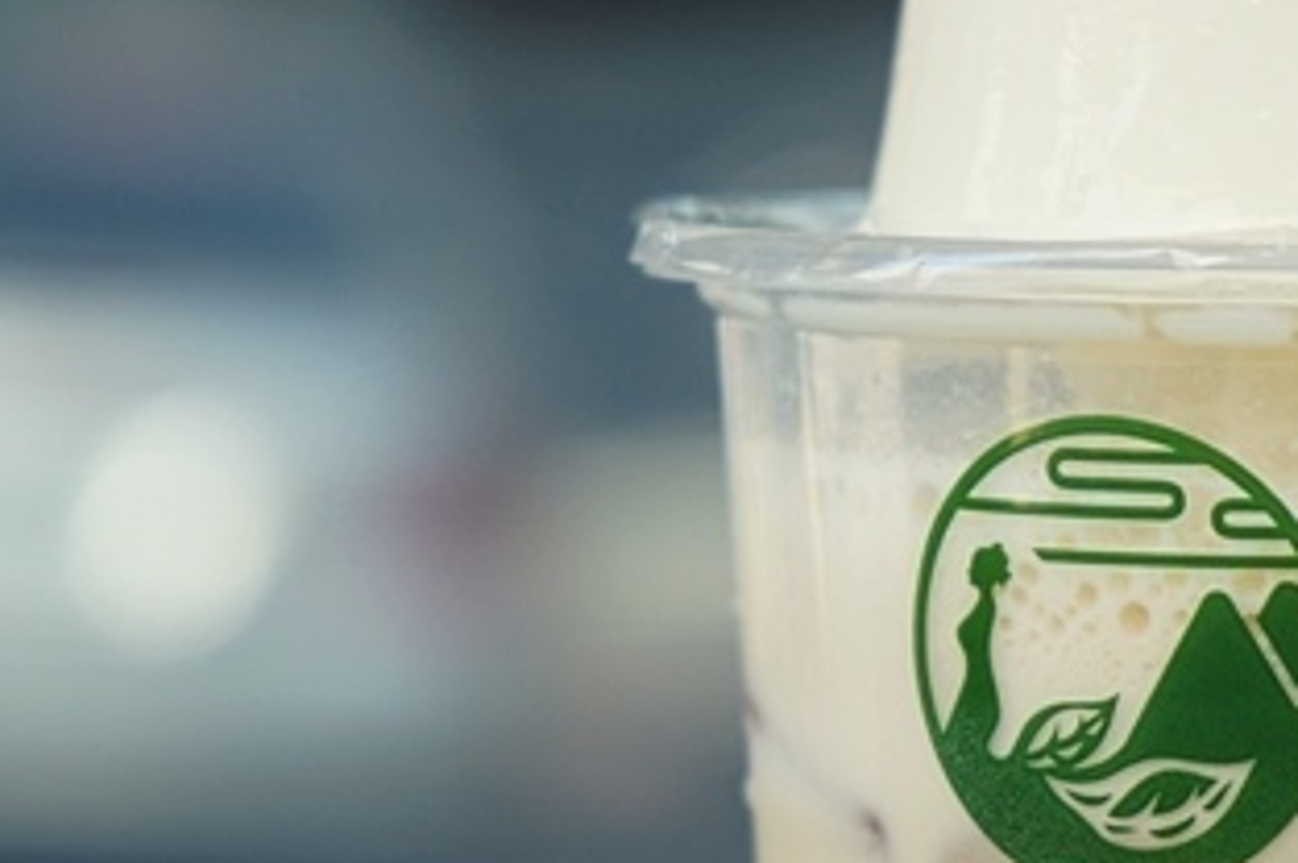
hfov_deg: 11.4
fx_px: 6447
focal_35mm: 179
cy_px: 479
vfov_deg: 7.7
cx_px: 1157
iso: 200
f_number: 5.6
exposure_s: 1/80
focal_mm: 70
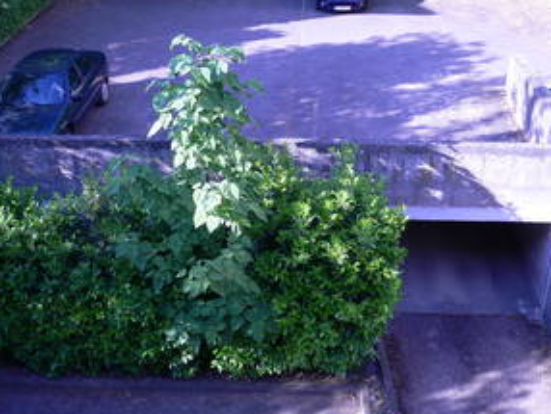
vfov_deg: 32.9
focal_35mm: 44
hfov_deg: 42.9
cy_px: 210
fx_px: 701
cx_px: 293
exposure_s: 1/160
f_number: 2.8
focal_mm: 5.8
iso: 80
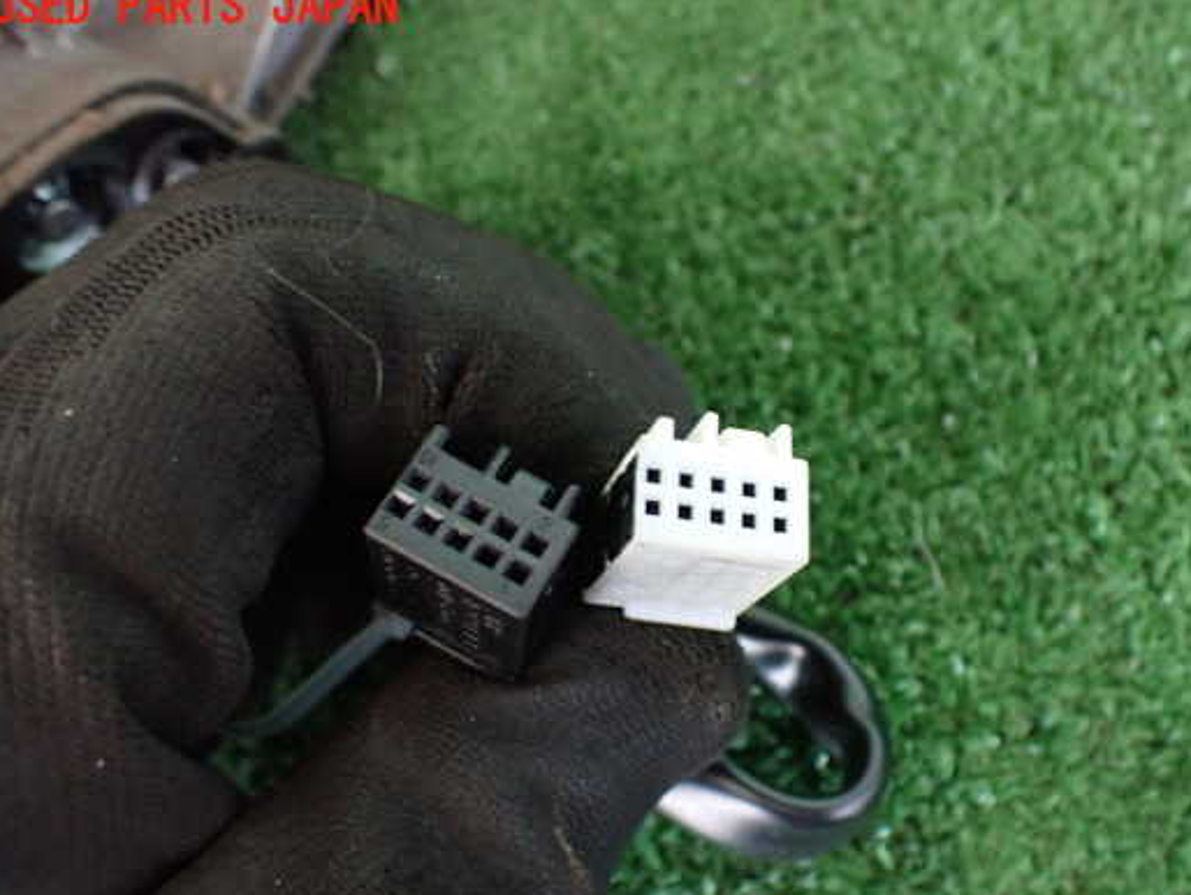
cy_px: 501
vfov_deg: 40.7
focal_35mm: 35
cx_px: 672
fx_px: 1205
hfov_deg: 52.5
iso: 800
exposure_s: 1/30
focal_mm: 5.4
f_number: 2.3
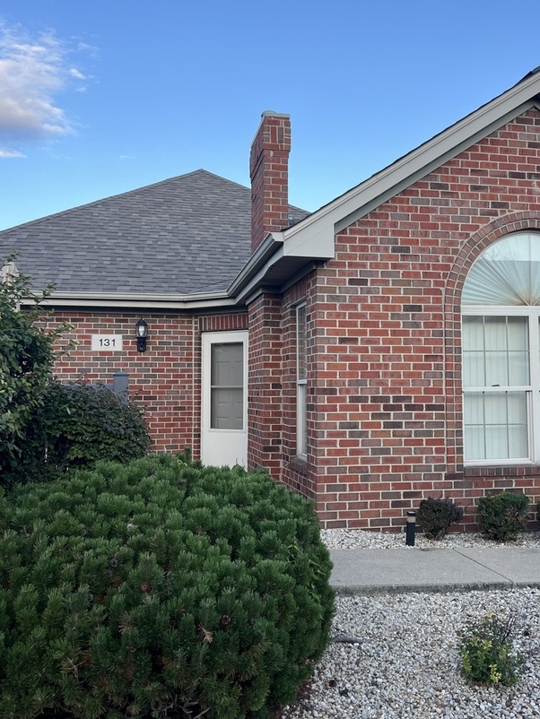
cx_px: 303
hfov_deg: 40.6
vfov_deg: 52.6
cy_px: 348
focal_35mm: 35
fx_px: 728
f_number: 1.5
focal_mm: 5.7
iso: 50
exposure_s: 1/887
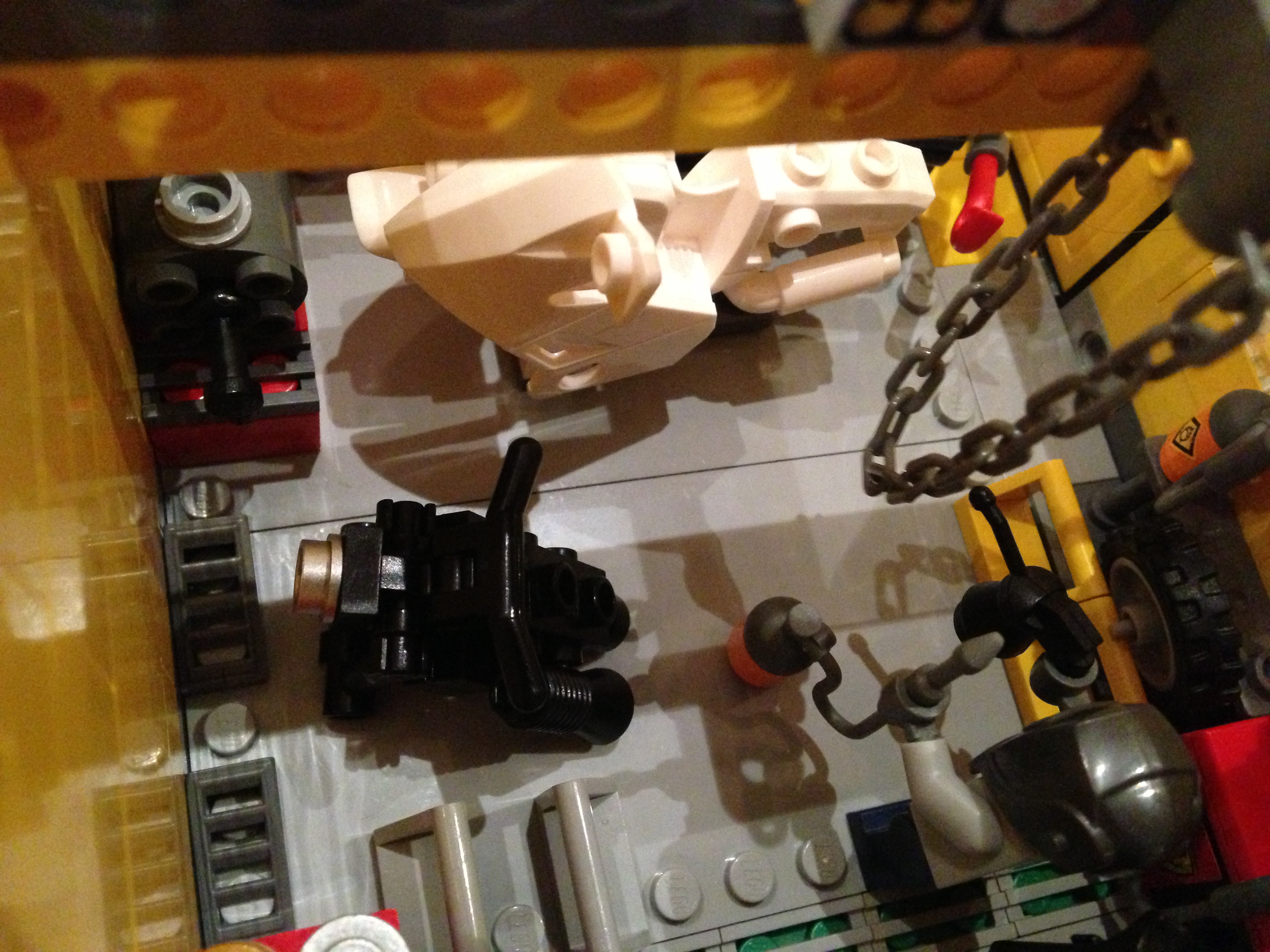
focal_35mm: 33
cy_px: 476
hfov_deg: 55.4
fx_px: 1211
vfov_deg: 42.9
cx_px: 635
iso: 800
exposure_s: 1/15
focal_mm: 4.13
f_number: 2.4
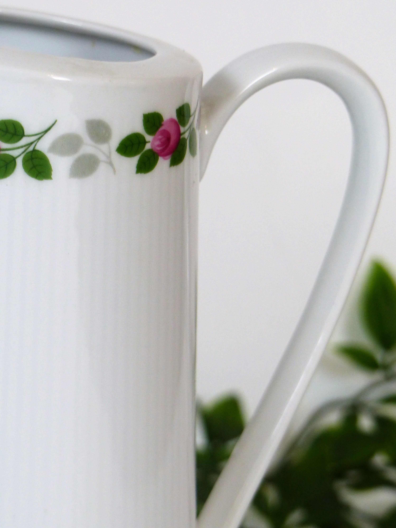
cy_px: 264
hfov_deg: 4.7
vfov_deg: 6.2
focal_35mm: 319
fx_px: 4866
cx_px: 198
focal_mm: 52.3
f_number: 2.8
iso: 200
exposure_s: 1/80
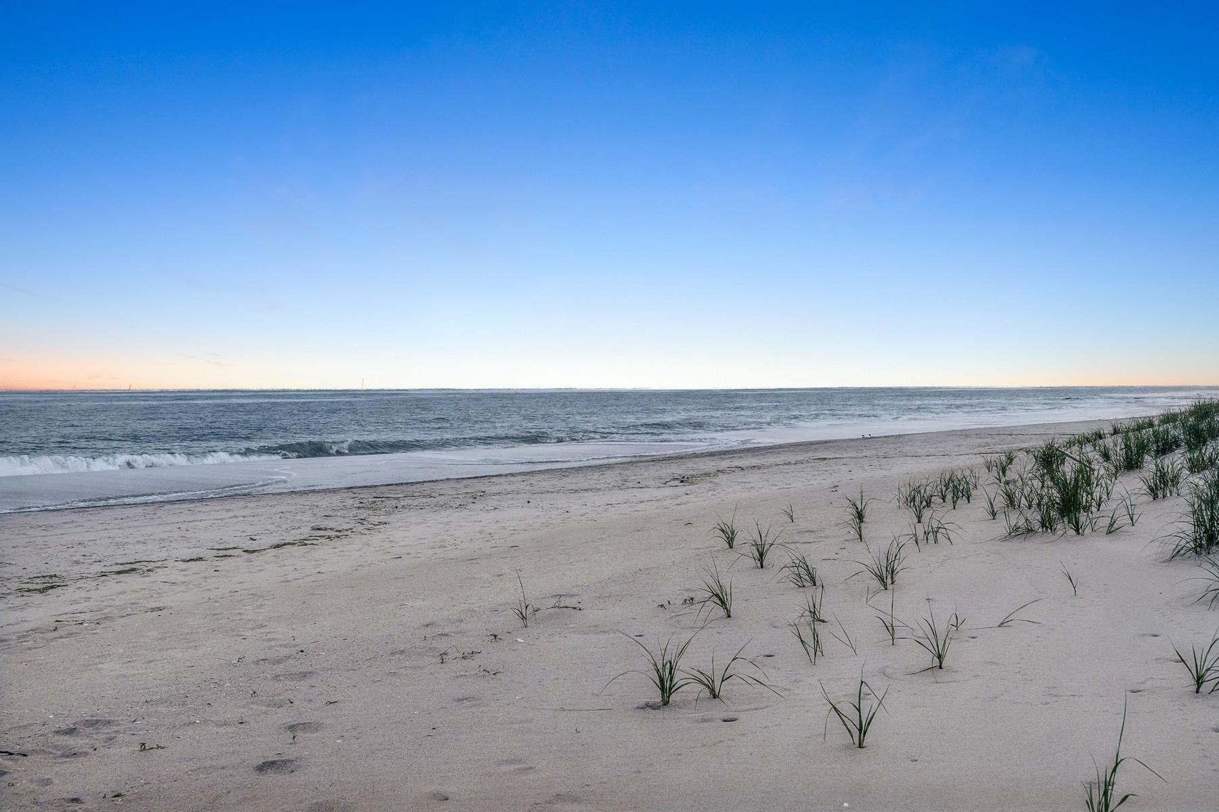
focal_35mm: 36
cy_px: 406
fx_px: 1219
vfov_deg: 36.9
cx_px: 610
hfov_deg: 53.1
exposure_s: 1/200
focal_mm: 24
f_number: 8
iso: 400
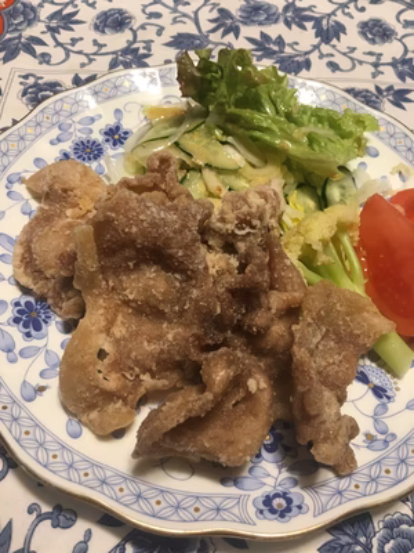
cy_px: 276
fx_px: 462
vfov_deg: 61.7
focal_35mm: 29
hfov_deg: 48.2
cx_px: 207
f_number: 2.2
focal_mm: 4.15
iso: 80
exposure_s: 1/30
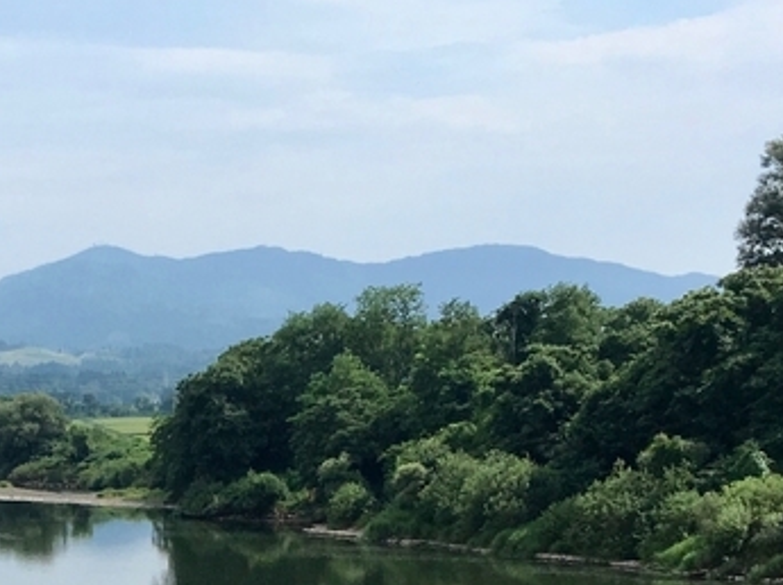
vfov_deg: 13.9
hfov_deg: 18.8
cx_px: -43
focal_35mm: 101
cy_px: 816
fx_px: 2282
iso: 25
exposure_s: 1/2481
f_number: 2.2
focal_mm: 4.15
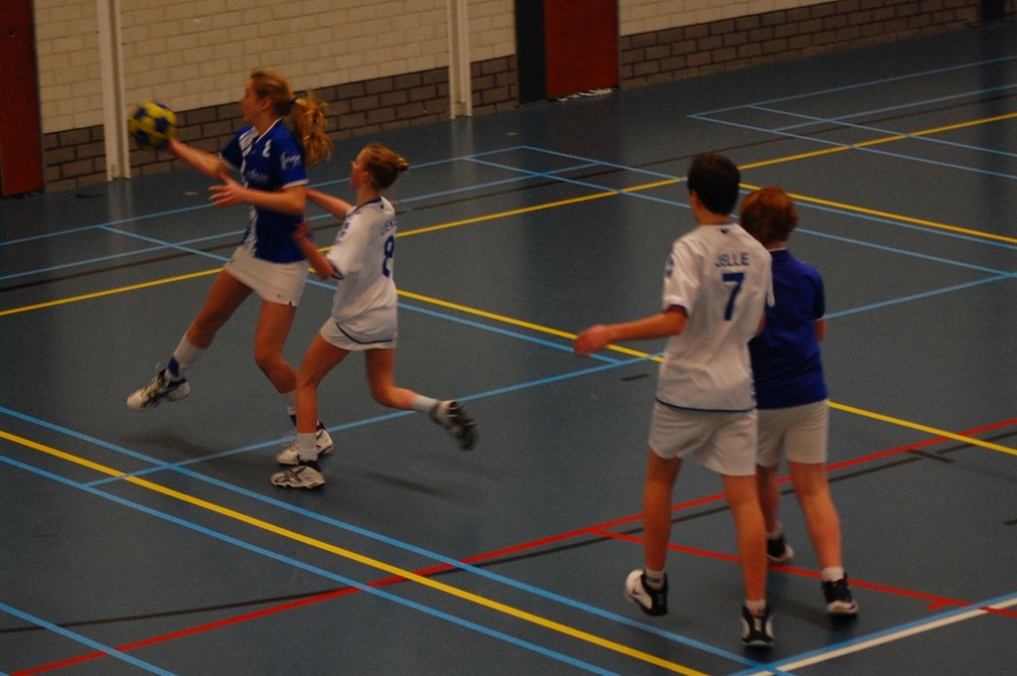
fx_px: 2625
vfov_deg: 14.7
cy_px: 338
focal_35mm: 93
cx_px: 508
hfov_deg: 21.9
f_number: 4.2
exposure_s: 1/80
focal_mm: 62
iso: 800
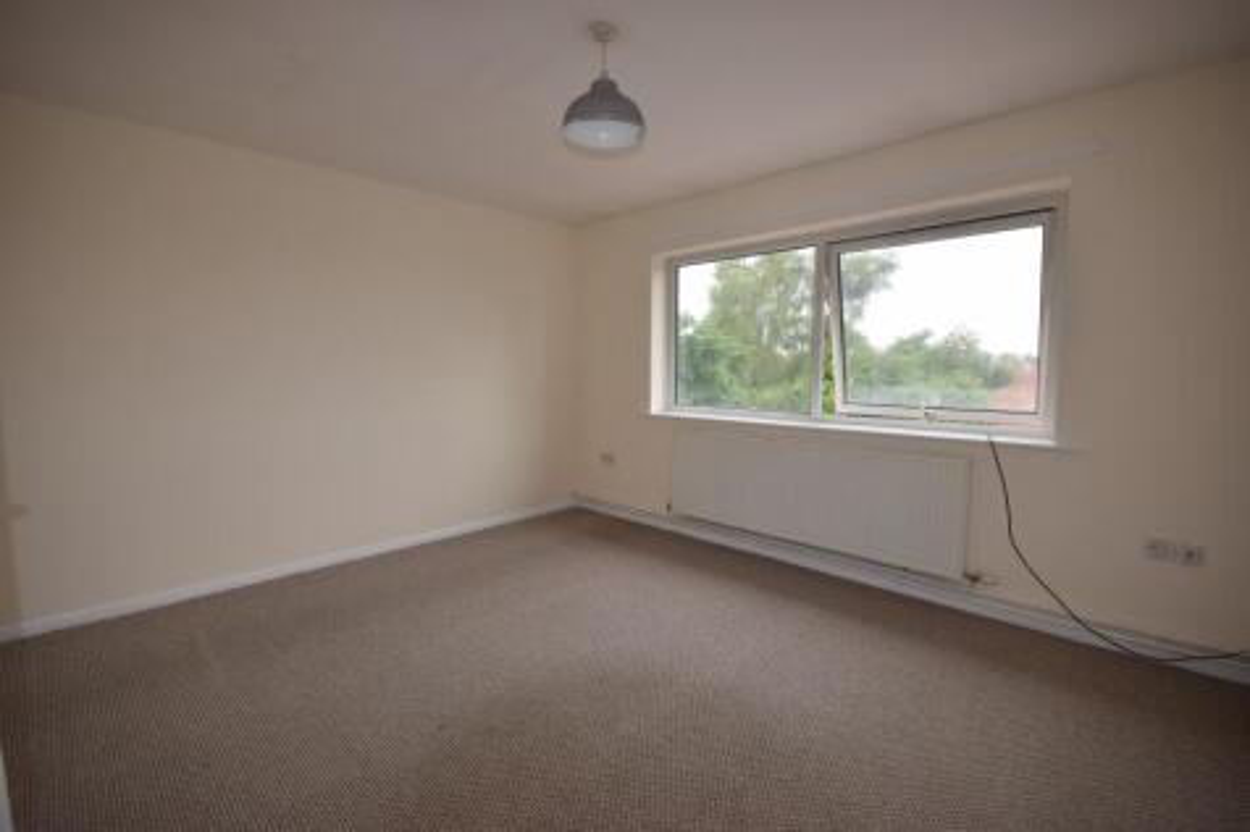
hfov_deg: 100.4
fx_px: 521
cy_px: 416
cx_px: 625
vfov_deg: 77.3
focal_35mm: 15
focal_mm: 10
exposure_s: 1/125
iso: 400
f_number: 5.6
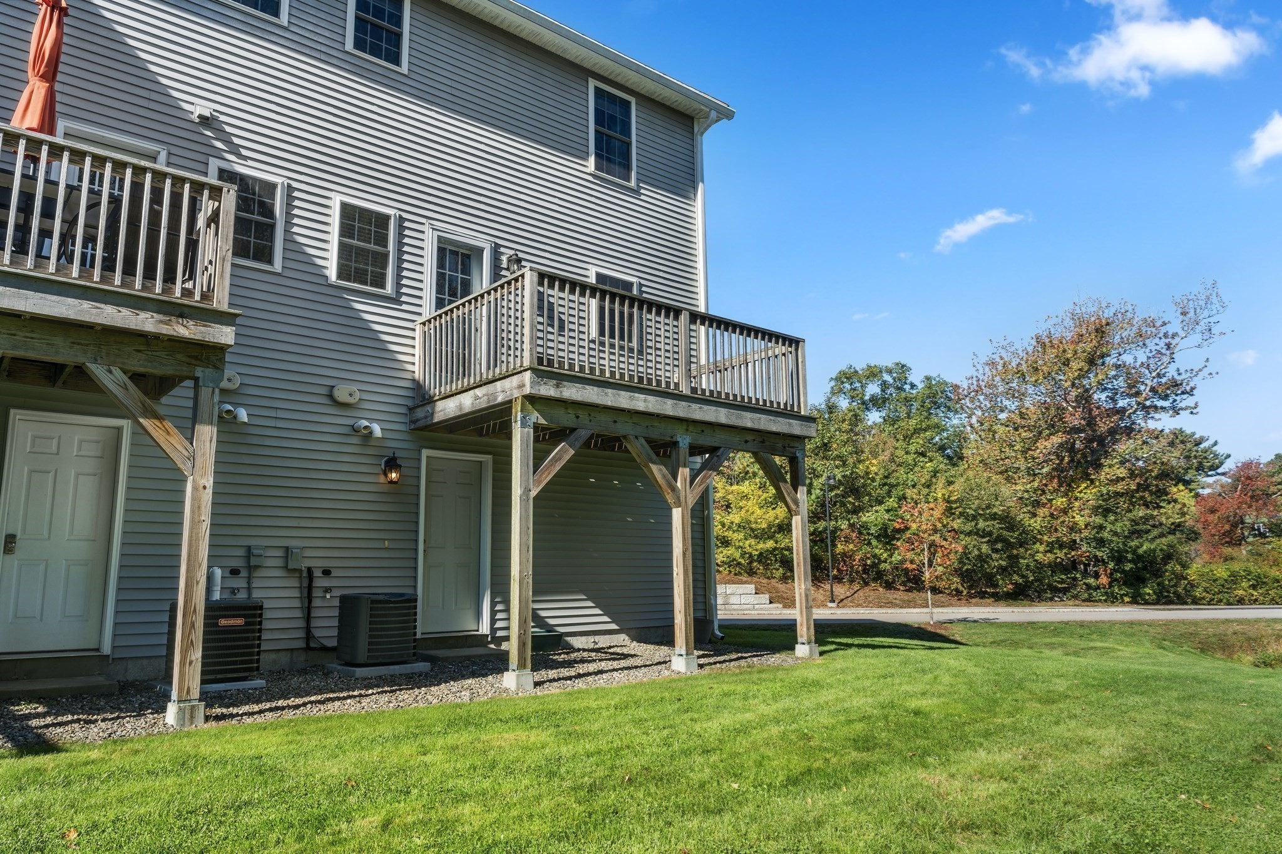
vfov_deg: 53.1
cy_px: 427
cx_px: 641
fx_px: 855
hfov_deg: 73.7
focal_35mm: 24
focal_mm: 24
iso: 100
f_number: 11
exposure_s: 1/20
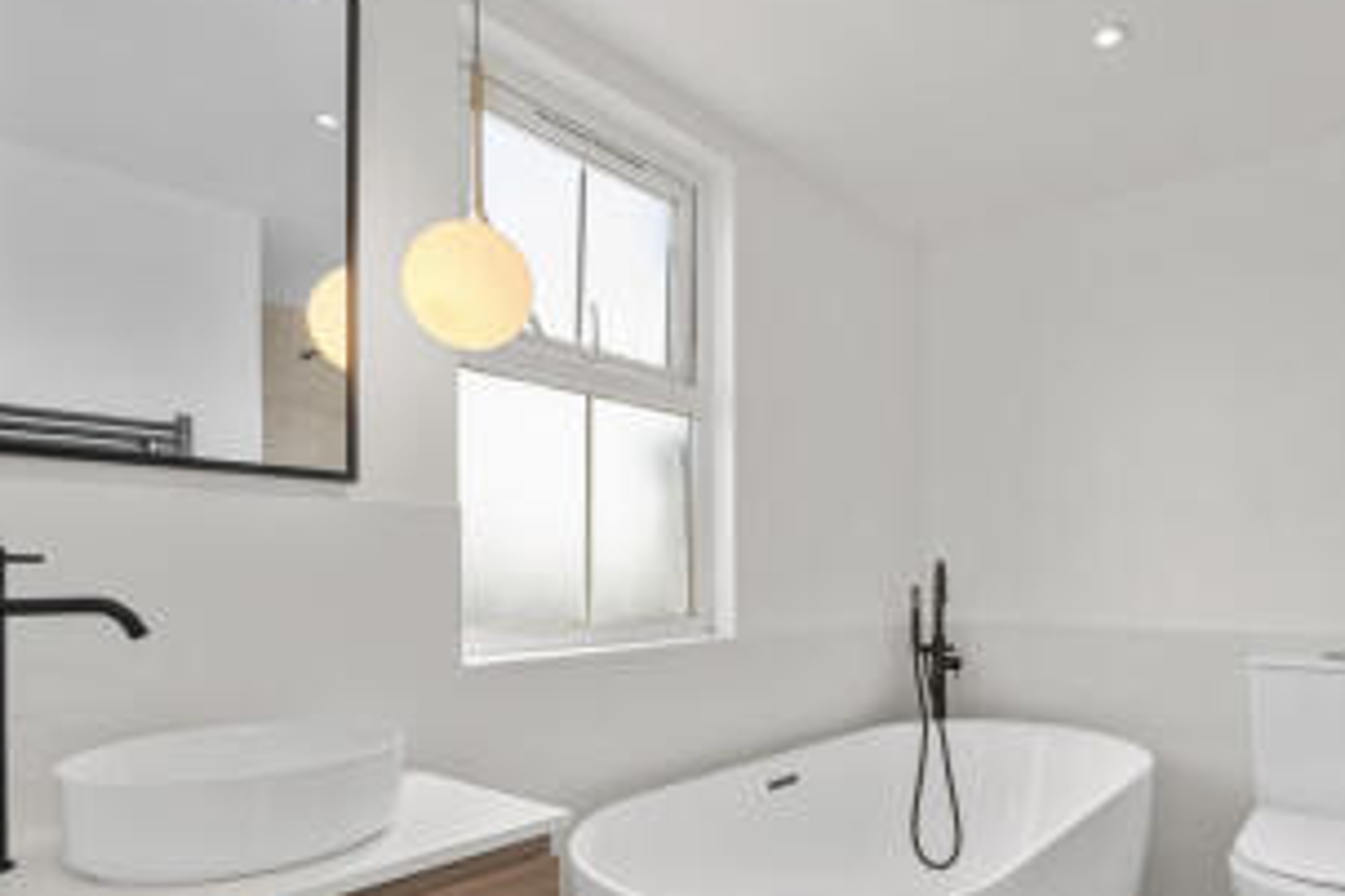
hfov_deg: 77.8
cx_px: 799
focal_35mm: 22
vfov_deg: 56.5
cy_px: 566
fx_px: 822
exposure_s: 1/6
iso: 200
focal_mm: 14
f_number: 16
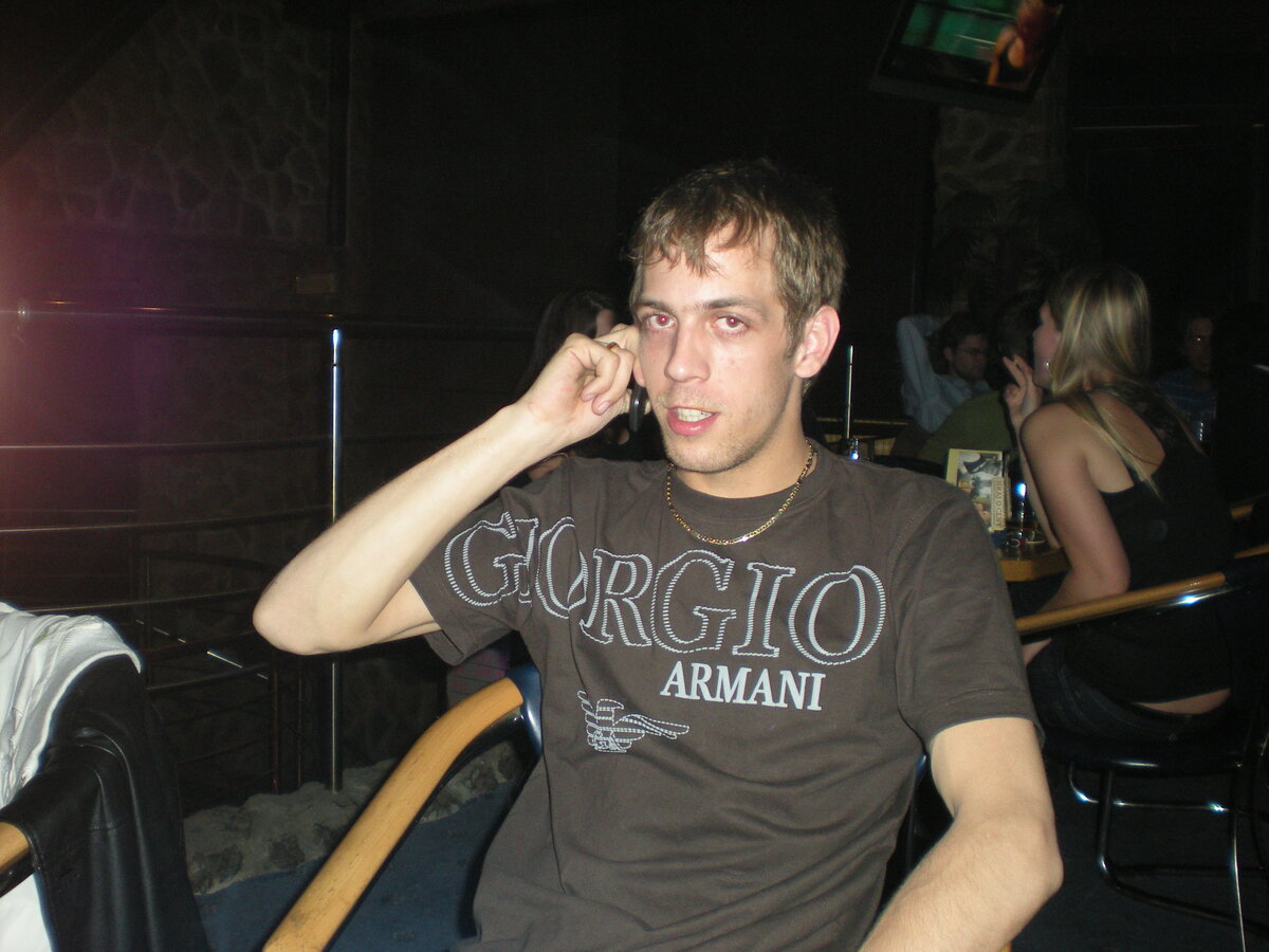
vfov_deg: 37.7
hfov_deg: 49.0
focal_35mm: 38
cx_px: 634
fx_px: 1393
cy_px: 476
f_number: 3.1
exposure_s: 1/60
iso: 156
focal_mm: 6.3
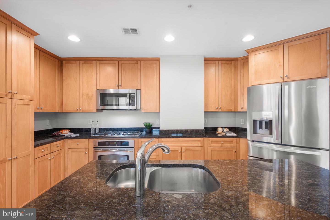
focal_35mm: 15
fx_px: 137
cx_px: 165
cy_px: 110
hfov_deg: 100.4
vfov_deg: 77.3
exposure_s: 1/4
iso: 320
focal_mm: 10
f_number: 8
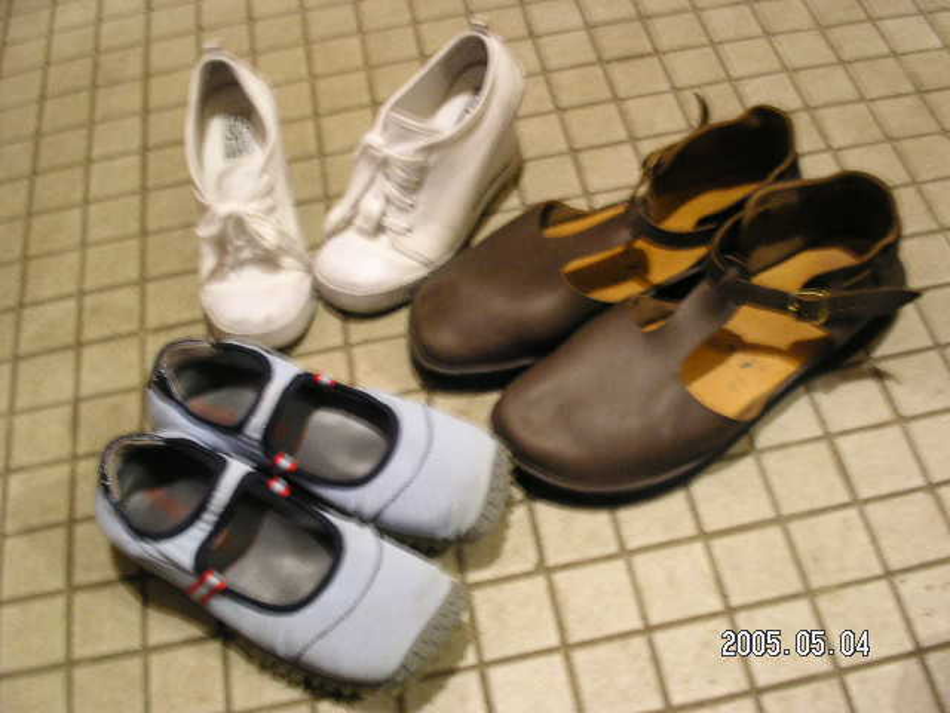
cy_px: 356
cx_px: 475
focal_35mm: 38
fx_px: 1043
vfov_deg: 37.7
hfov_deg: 49.0
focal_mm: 7.8
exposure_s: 1
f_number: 2.8
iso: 200
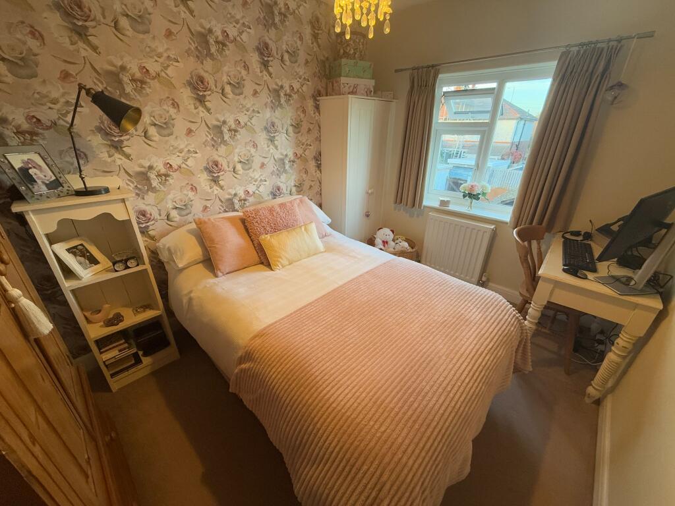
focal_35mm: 14
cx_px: 338
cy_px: 253
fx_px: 273
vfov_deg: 85.7
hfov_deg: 102.1
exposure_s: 1/100
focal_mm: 2.22
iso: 320
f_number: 2.2
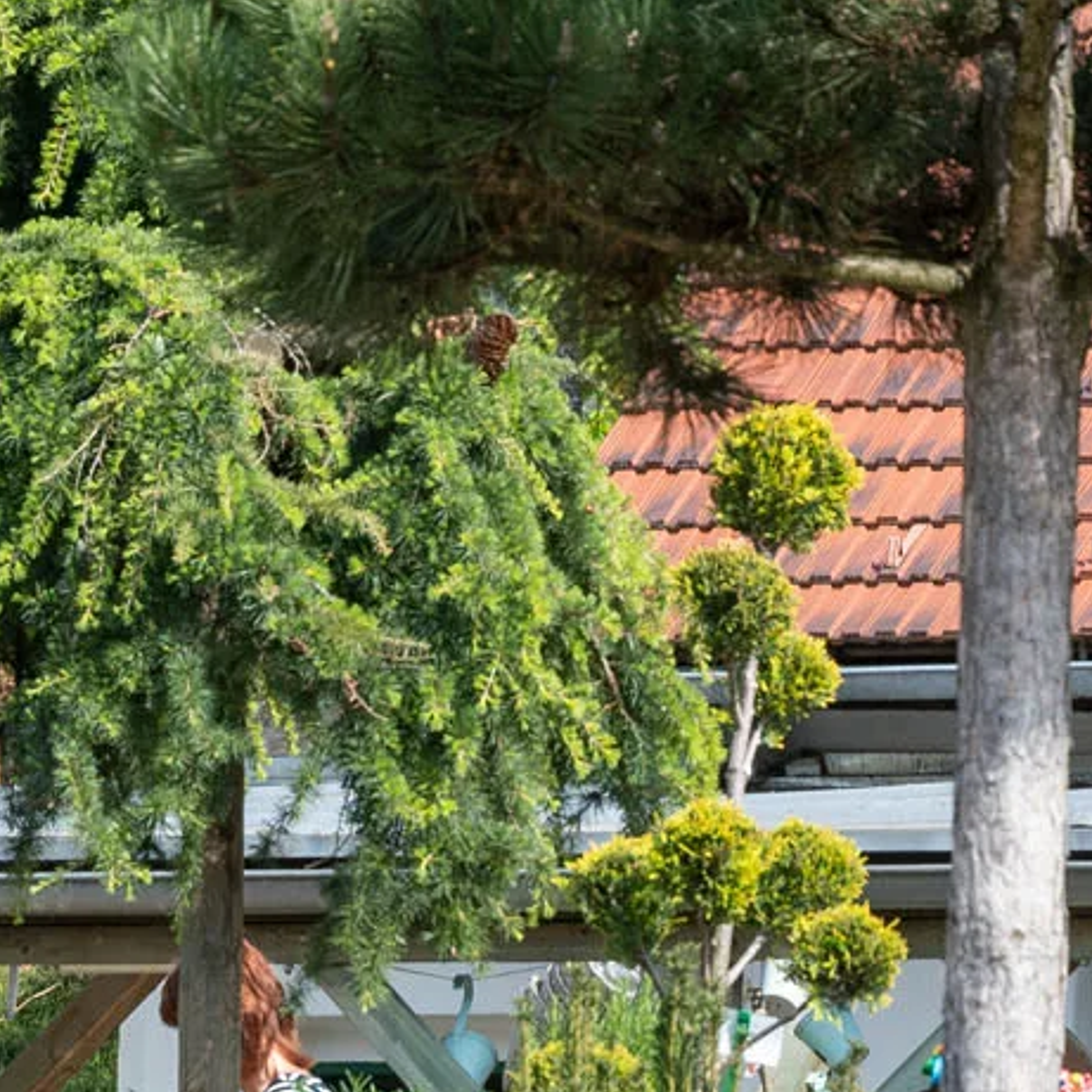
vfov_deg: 4.1
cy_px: 926
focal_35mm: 425
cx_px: 945
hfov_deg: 4.1
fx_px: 15168
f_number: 7.1
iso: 200
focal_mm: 80
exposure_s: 1/320
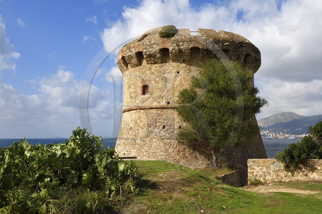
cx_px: 161
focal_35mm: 38
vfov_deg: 35.0
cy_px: 107
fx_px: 340
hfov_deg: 50.7
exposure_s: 1/200
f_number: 14
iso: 200
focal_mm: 38
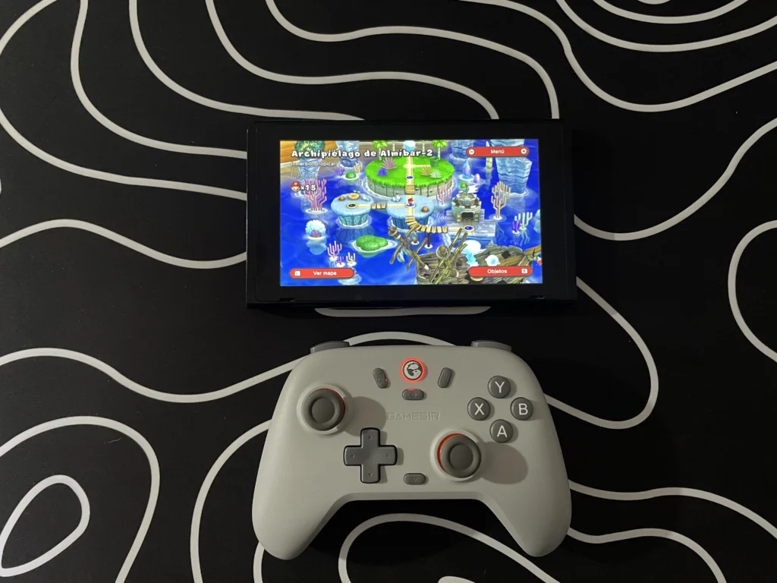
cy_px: 292
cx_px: 388
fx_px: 584
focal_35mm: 26
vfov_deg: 53.1
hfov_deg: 67.3
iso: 640
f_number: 1.6
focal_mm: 4.2
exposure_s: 1/34
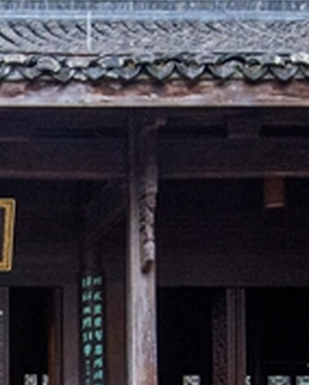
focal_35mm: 80
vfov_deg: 22.5
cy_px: 419
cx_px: -96
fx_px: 913
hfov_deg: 17.9
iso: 1000
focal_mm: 14
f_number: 9
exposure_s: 1/100
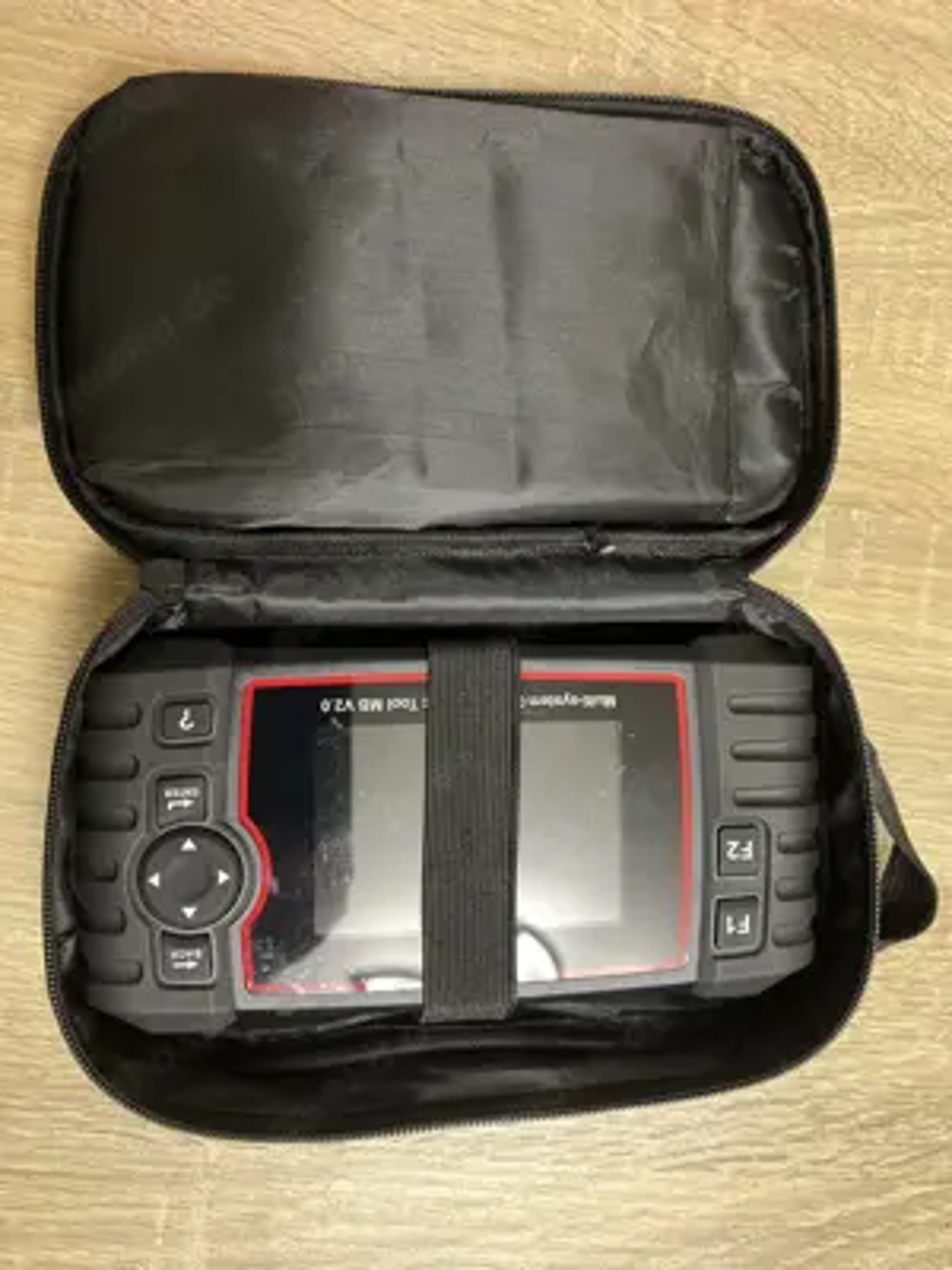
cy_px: 635
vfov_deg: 67.3
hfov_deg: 53.1
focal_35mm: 26
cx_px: 476
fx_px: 953
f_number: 1.5
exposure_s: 1/60
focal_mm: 5.7
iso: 250
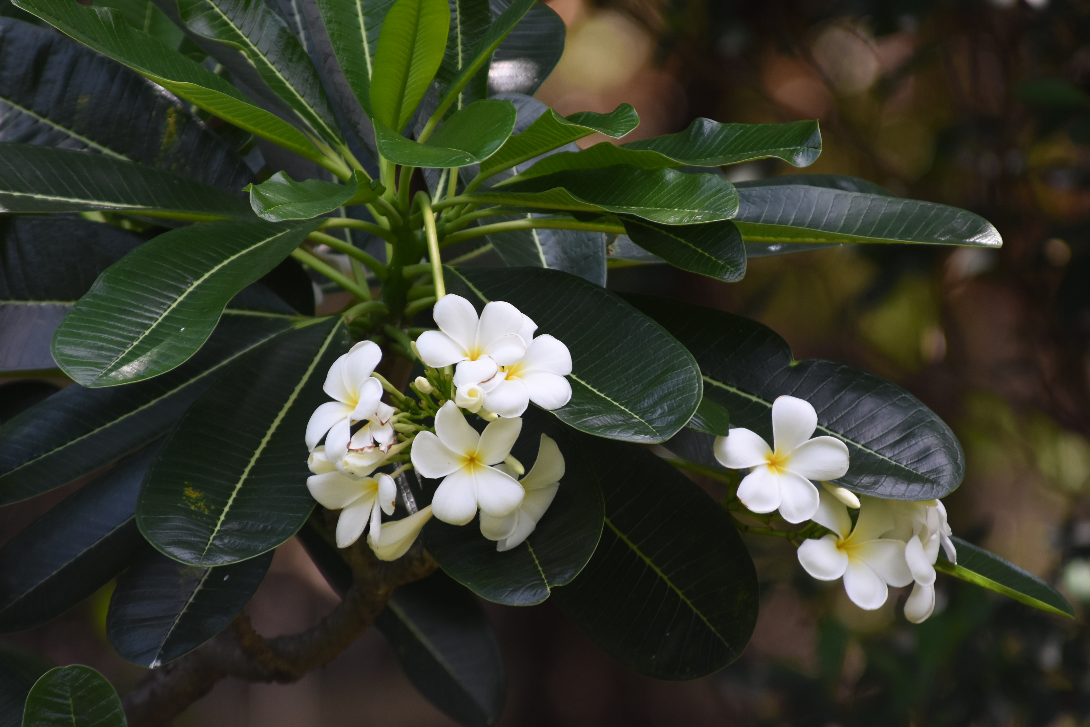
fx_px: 18170
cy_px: 364
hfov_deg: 3.4
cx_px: 545
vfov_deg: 2.3
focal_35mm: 600
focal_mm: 400
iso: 500
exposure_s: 1/800
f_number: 5.6
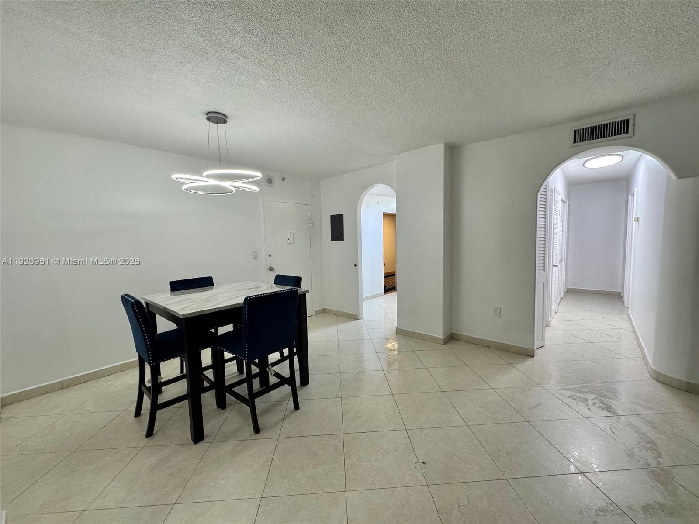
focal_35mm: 14
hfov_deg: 102.1
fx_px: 283
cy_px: 262
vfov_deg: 85.7
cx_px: 350
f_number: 2.2
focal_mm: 2.22
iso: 200
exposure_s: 1/120
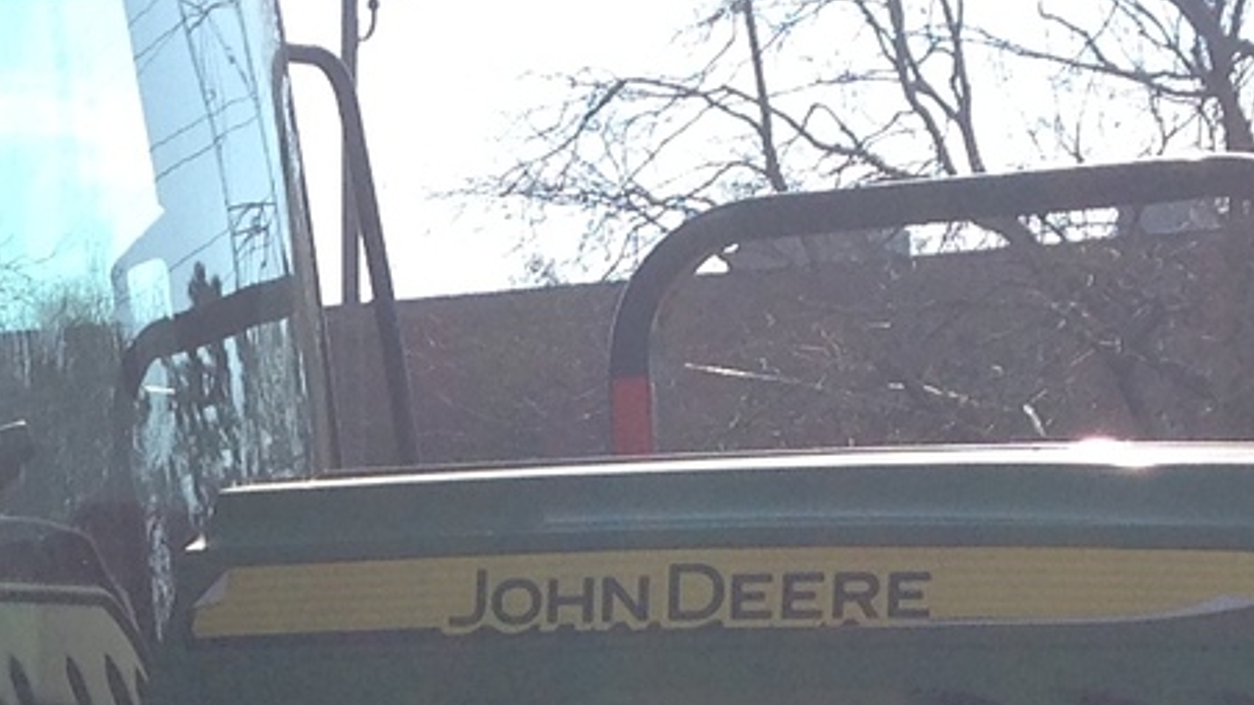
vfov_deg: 7.2
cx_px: -44
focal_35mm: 163
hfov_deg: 13.0
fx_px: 5419
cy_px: 1432
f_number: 2.4
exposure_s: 1/1427
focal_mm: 4.12
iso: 50
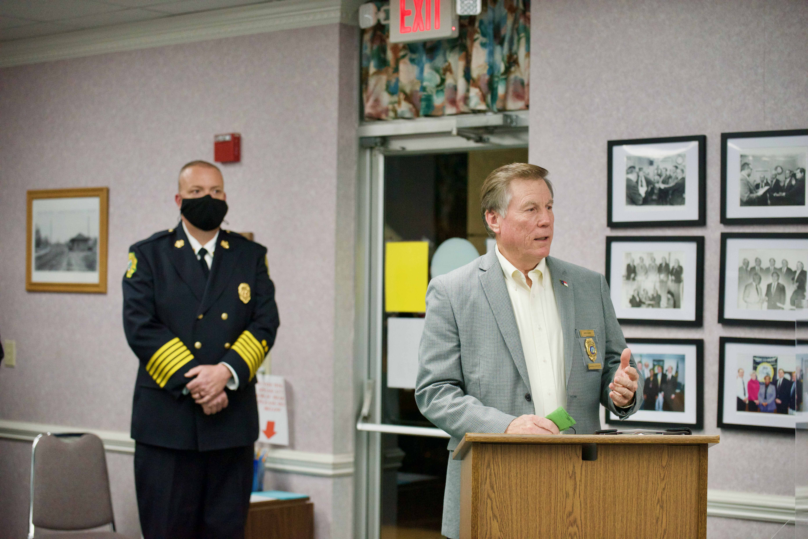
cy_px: 270
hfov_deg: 28.8
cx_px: 404
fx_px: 1572
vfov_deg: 19.5
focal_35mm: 70
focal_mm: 70
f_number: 2.8
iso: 4000
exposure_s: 1/800
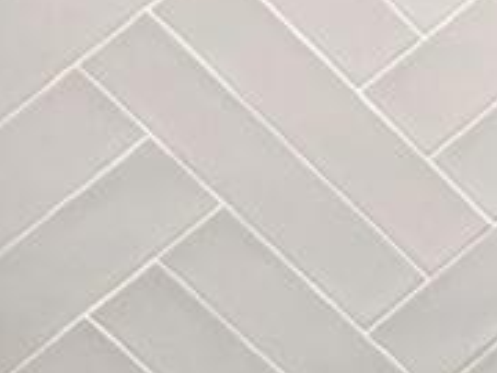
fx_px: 1062
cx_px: 1367
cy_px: 648
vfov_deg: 16.9
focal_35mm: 74
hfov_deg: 12.8
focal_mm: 1.95
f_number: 2.2
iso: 247
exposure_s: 1/25
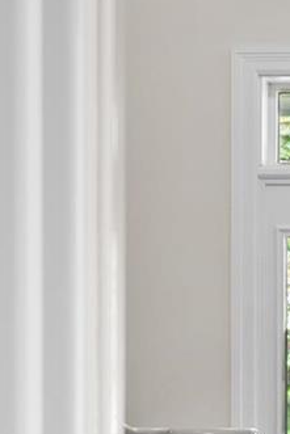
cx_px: 497
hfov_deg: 7.4
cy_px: 359
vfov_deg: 11.3
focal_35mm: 181
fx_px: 2185
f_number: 2
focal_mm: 25
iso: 160
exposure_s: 1/40
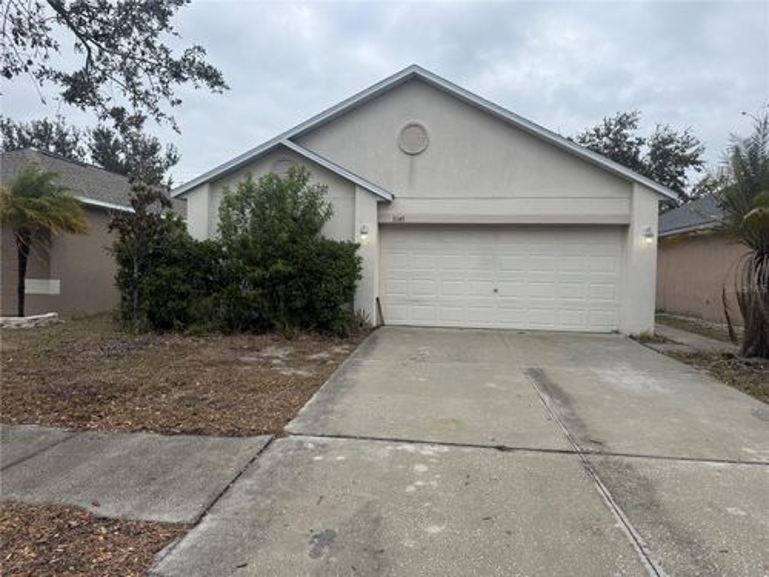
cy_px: 288
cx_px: 384
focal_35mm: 24
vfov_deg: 56.8
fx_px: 533
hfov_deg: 71.6
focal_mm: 6.76
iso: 80
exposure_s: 1/3247
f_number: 1.78
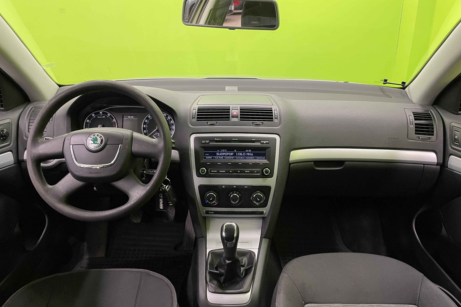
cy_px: 141
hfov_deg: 65.5
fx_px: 359
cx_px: 230
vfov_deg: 46.4
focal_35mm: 28
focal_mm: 4.2
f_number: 1.6
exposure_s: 1/50
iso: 125
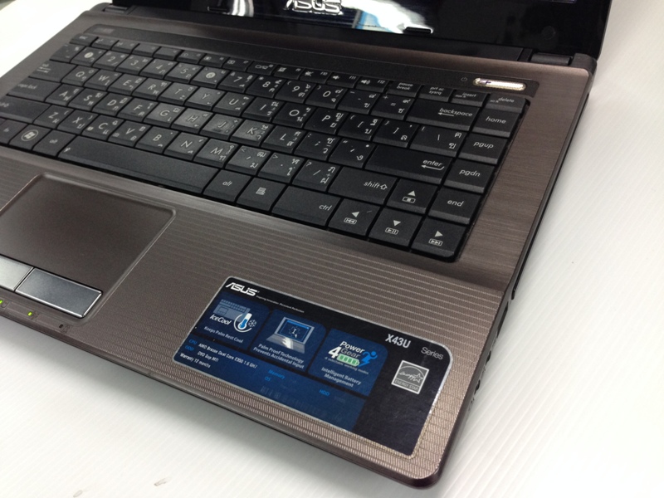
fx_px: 633
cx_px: 332
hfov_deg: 55.4
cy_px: 249
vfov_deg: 42.9
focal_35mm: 33
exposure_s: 1/20
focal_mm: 4.12
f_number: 2.4
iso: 100
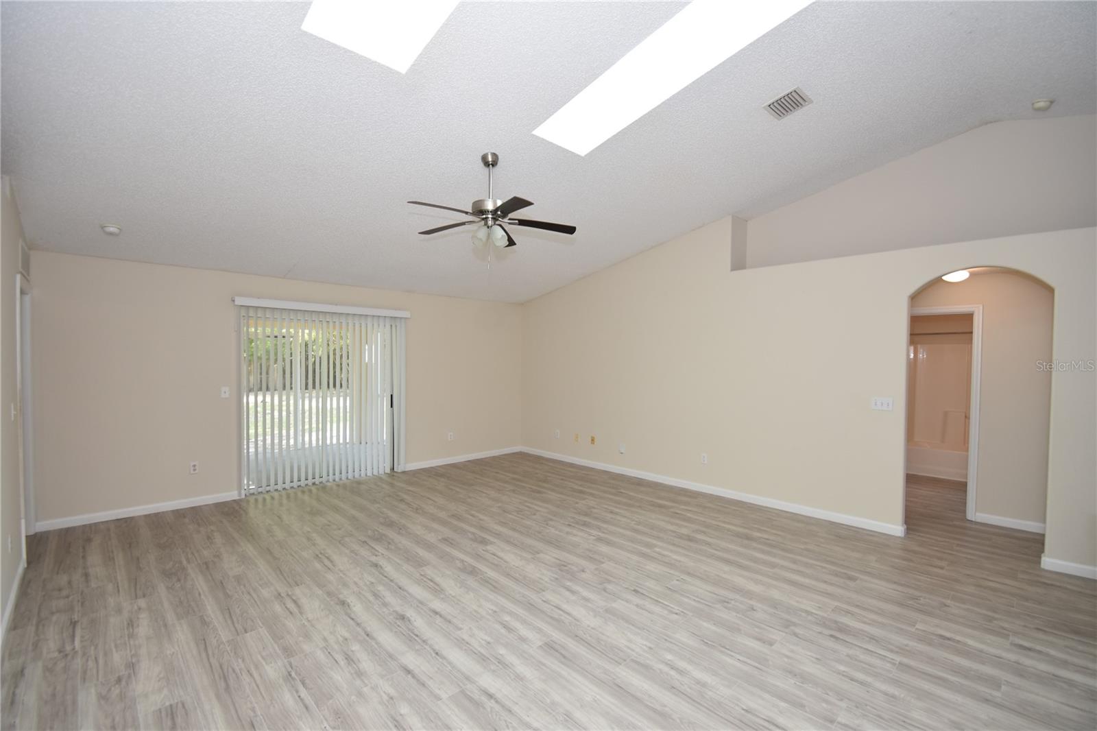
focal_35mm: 15
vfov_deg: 77.3
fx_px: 457
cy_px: 366
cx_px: 548
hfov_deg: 100.4
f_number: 4
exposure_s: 1/60
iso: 250
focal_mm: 10
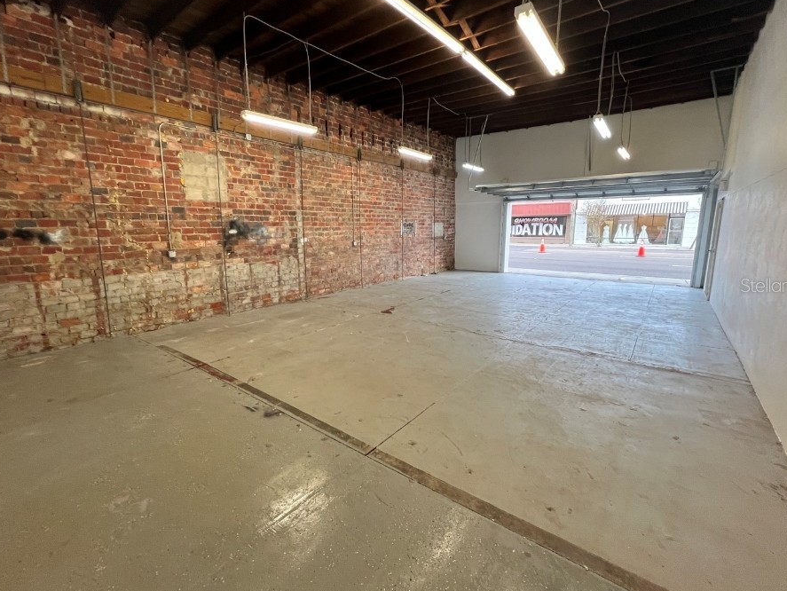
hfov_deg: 98.0
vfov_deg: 81.8
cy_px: 285
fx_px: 341
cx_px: 370
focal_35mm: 15
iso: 200
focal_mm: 1.57
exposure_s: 1/120
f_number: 1.8
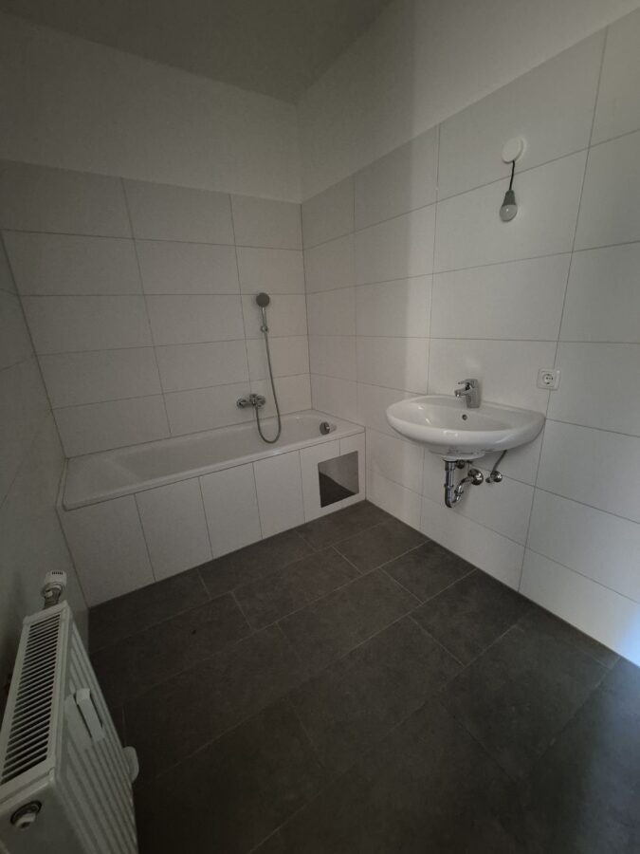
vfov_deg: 106.2
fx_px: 320
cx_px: 320
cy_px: 427
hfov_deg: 89.9
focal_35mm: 13
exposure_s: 1/25
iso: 1600
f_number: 2.2
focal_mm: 2.2
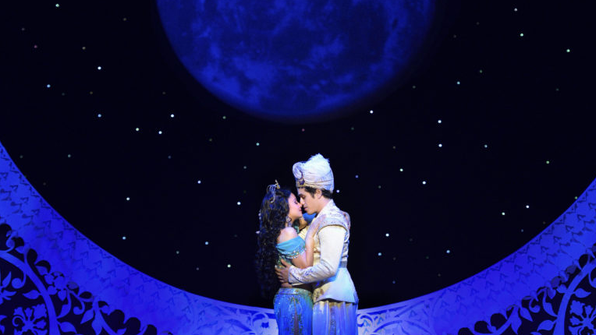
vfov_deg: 5.5
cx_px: 299
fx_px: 3493
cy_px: 171
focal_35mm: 221
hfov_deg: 9.8
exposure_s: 1/250
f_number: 2.8
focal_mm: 140
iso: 1600
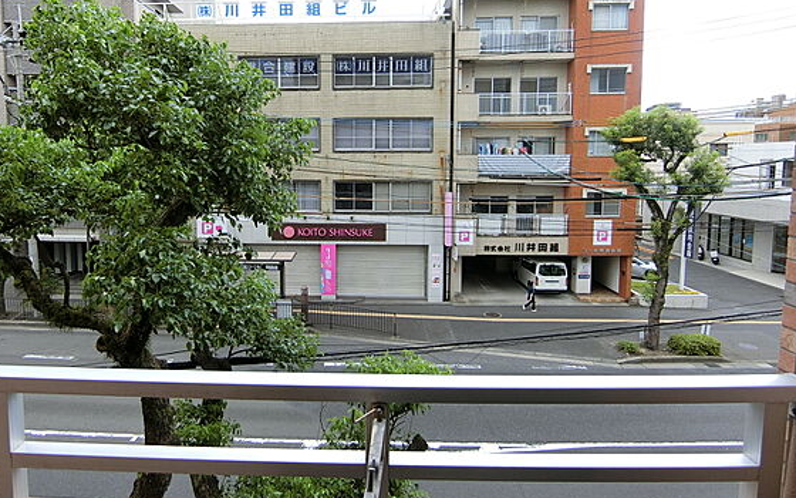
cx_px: 343
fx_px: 499
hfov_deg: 76.7
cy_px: 211
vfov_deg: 52.8
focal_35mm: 23
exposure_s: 1/400
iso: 80
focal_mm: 4.06
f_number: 2.7
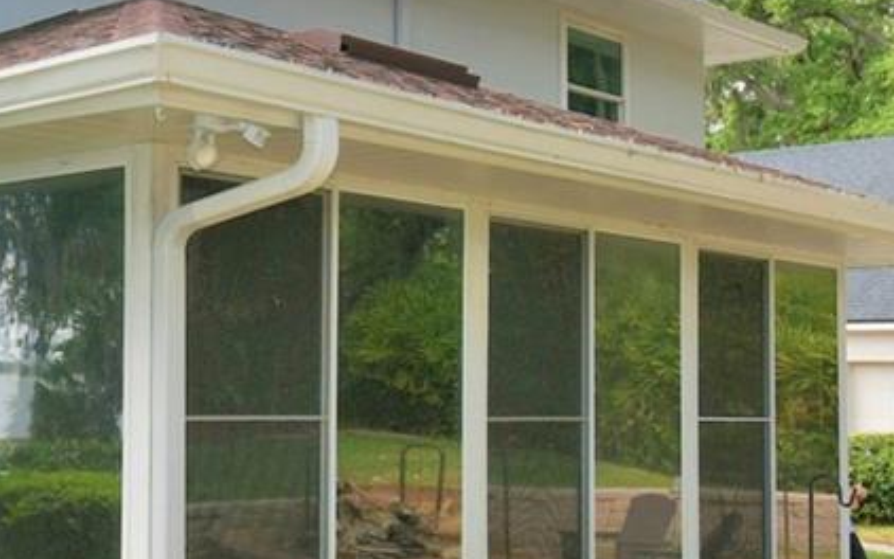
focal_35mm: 58
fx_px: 1414
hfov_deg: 32.5
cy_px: 290
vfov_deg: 22.4
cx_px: 17
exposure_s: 1/250
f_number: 7.1
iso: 100
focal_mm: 10
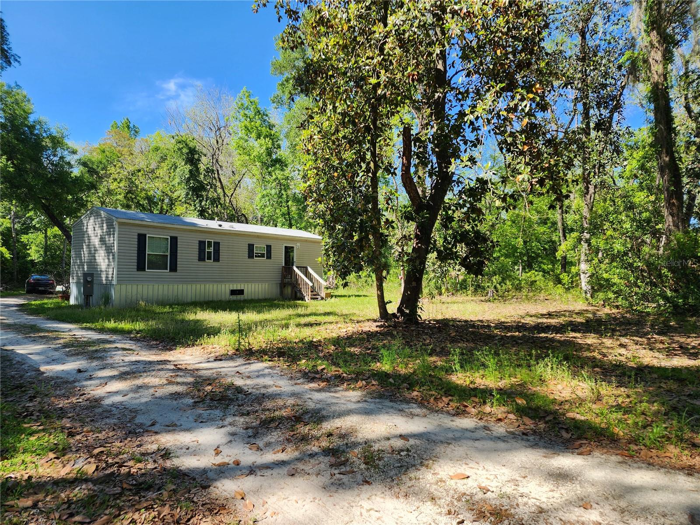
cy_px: 262
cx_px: 350
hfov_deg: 73.9
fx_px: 465
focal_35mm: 23
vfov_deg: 58.9
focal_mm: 6.4
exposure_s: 1/441
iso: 12
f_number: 1.8
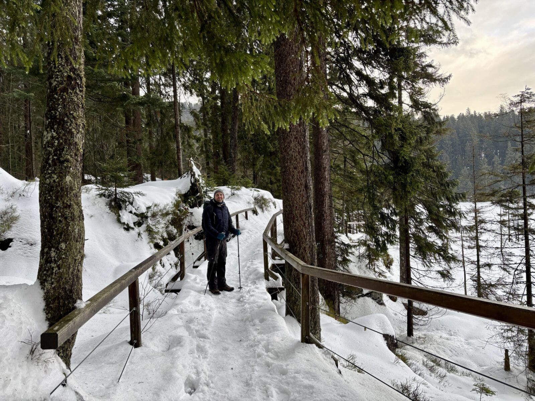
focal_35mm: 26
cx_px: 268
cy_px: 200
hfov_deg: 67.3
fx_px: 402
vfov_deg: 53.1
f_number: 1.6
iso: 40
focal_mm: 5.96
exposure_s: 1/207
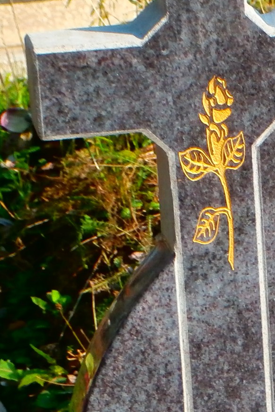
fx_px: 2785
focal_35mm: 243
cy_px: 434
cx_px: 610
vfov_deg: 8.4
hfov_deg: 5.5
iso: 100
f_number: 4.7
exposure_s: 1/200
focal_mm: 12.1
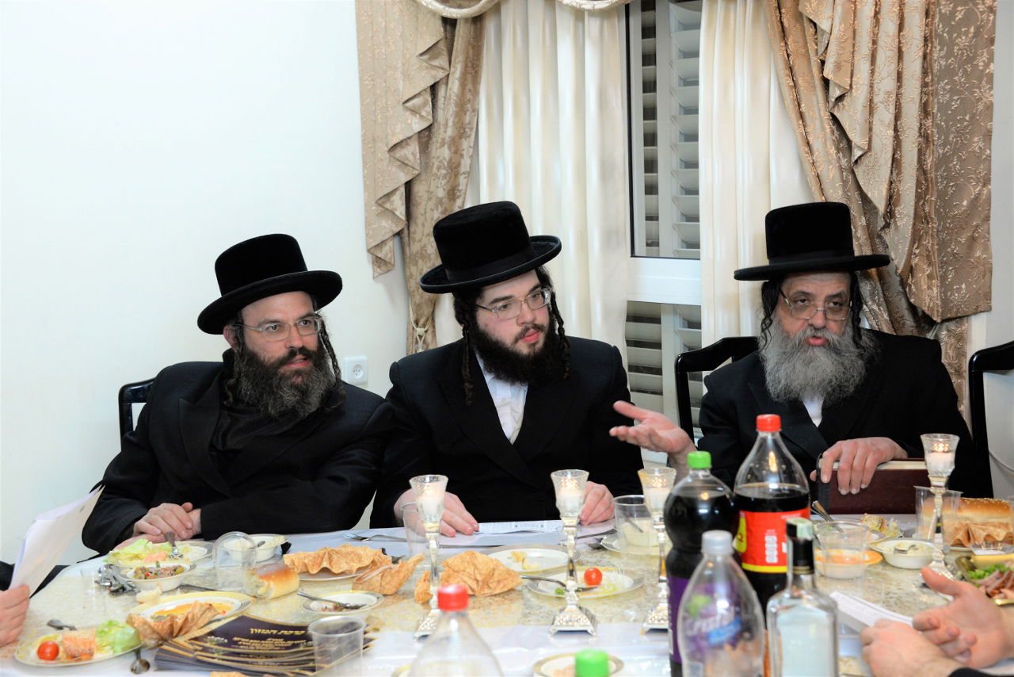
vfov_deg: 21.9
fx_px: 1747
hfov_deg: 32.4
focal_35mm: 62
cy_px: 338
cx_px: 507
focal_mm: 62
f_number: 6.3
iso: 2000
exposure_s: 1/80
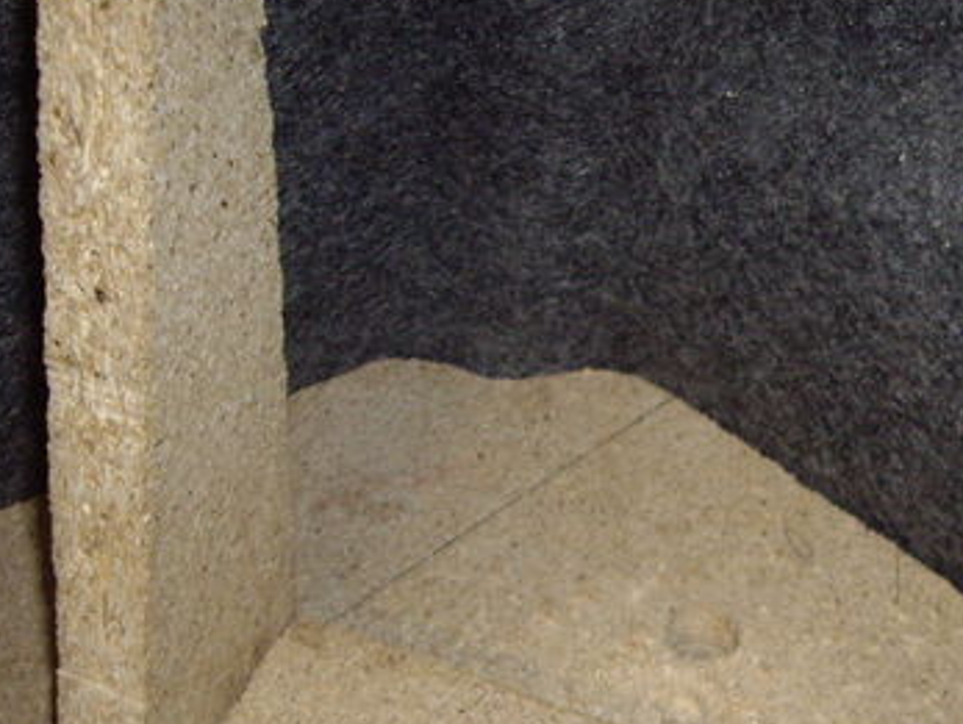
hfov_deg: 27.4
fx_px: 1949
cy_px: 558
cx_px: 699
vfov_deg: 20.9
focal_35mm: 70
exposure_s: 1/40
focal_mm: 6.2
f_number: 2.7
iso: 200
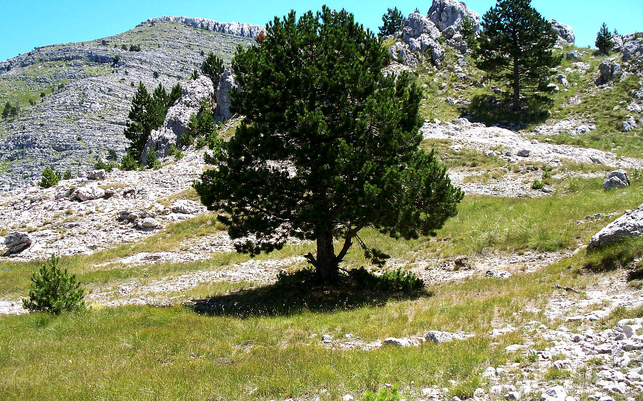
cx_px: 322
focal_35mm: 50
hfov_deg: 40.3
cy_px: 164
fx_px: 876
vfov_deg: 25.8
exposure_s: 1/400
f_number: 2.9
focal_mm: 9.86
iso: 64
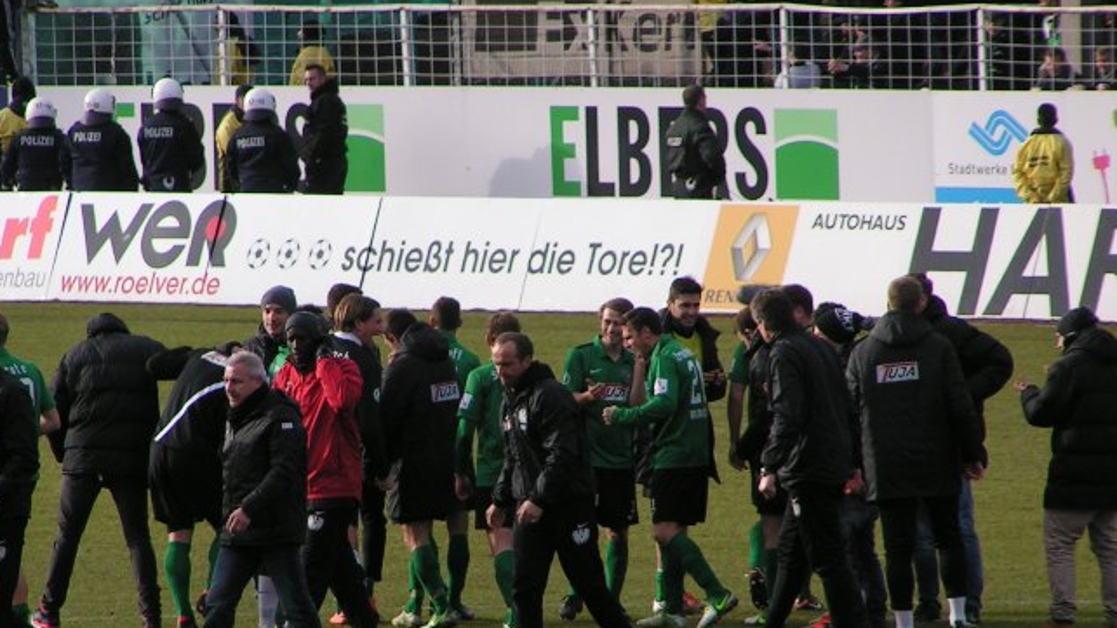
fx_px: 15282
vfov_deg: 2.4
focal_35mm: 516
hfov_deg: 4.2
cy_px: 404
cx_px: 449
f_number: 4
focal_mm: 58
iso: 50
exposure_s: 1/400
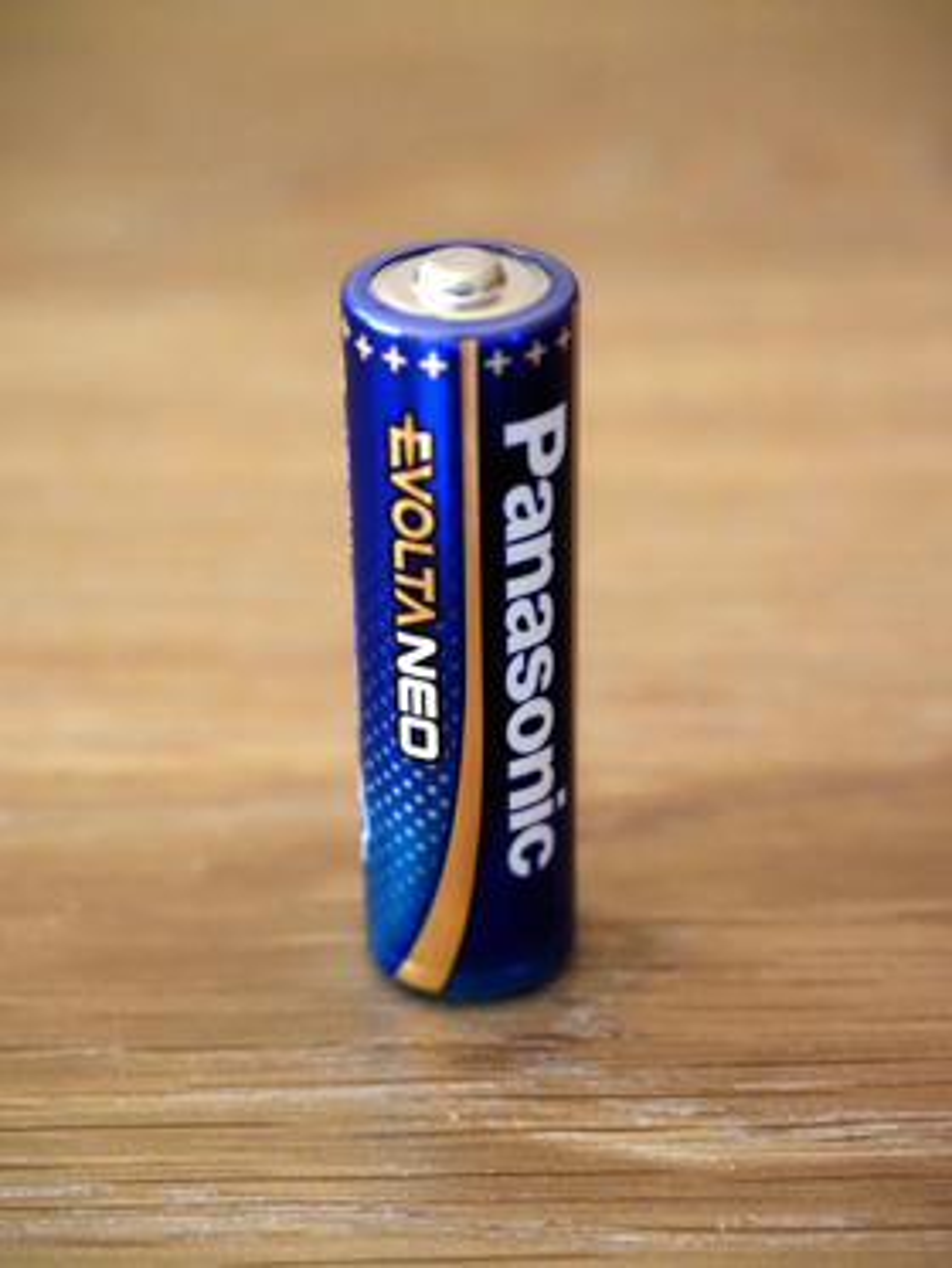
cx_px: 476
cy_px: 634
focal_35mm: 80
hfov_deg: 18.4
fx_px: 2932
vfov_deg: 24.4
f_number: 5
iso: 6400
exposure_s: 1/30
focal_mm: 40
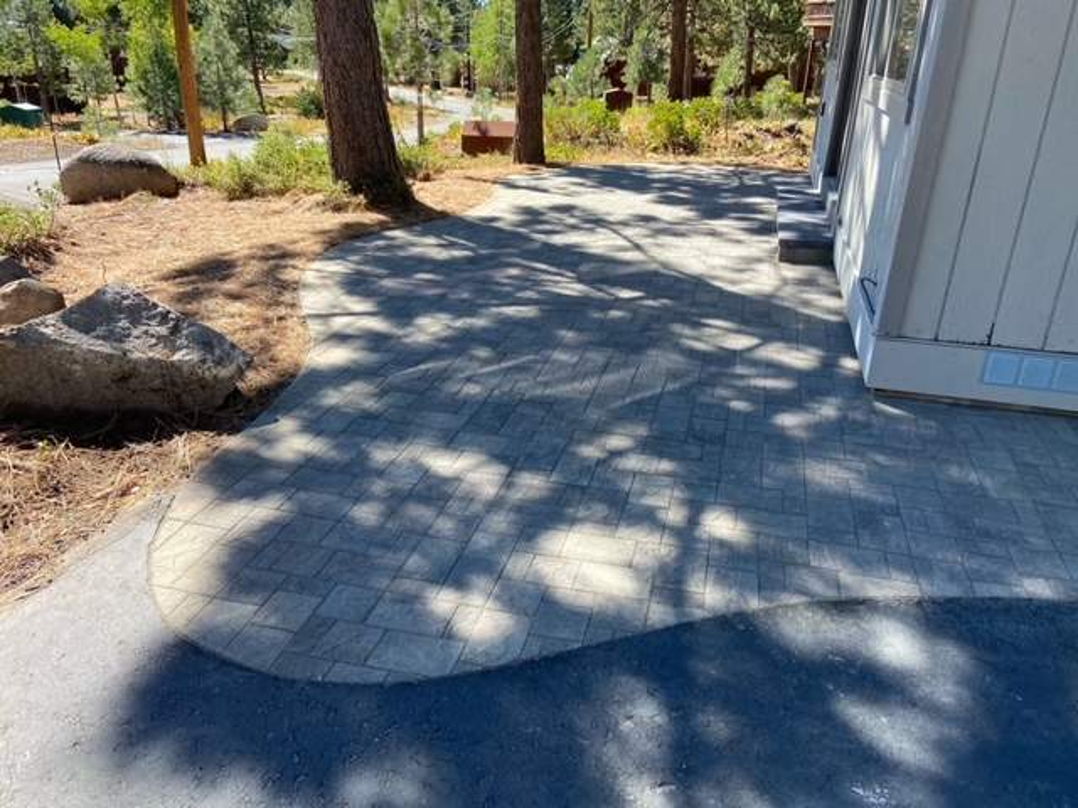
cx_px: 539
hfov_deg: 67.3
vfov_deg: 53.1
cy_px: 404
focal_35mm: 26
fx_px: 810
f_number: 1.8
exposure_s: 1/724
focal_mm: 4.25
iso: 32
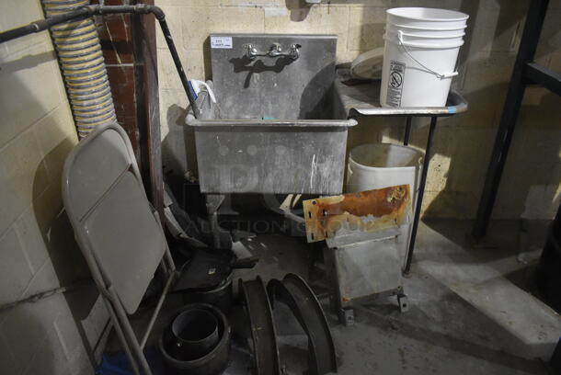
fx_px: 421
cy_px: 188
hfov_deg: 67.3
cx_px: 280
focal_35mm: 27
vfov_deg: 48.0
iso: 3200
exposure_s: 1/13
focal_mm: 18
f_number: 3.5
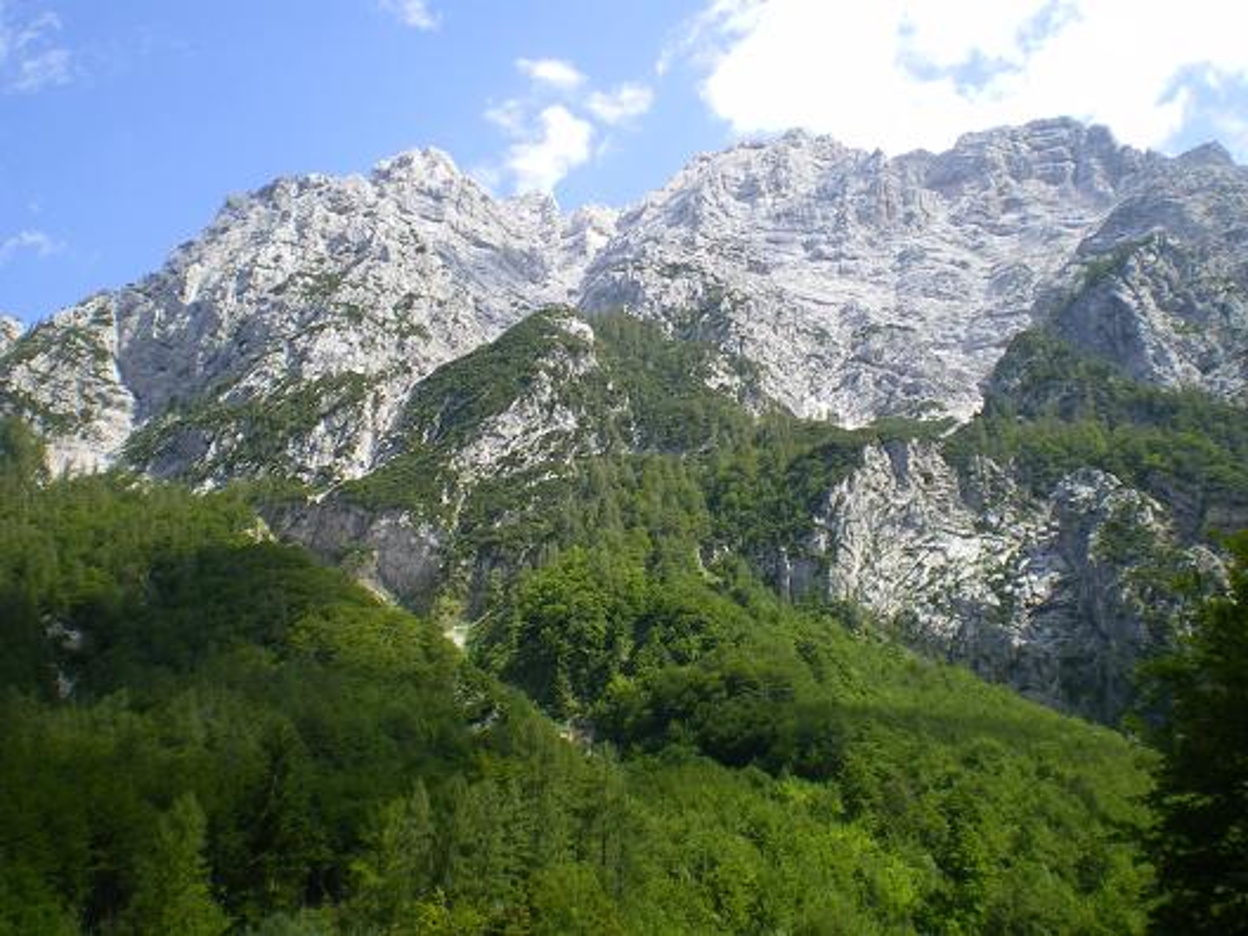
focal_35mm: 38
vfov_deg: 37.7
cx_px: 624
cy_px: 468
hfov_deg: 49.0
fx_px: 1370
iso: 64
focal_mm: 6.3
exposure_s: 1/160
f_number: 4.6
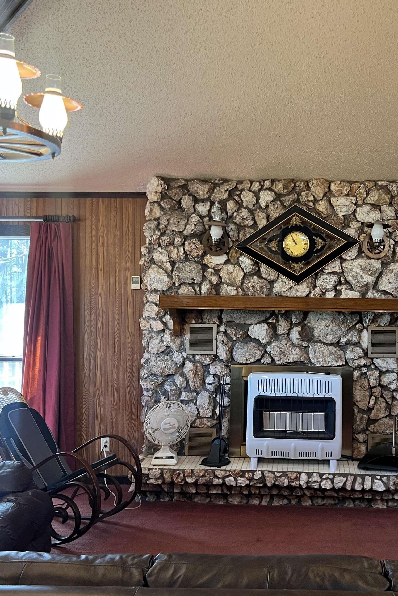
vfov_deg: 51.9
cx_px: 274
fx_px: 613
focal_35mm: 37
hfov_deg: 35.5
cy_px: 302
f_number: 1.5
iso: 125
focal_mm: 5.7
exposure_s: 1/60
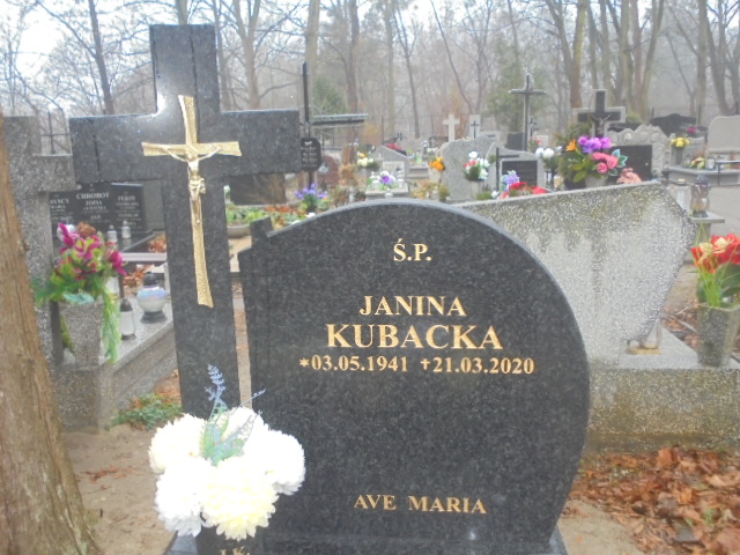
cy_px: 278
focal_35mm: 34
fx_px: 727
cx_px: 370
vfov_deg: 41.8
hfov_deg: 54.0
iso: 320
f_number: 4
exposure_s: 1/30
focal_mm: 6.1
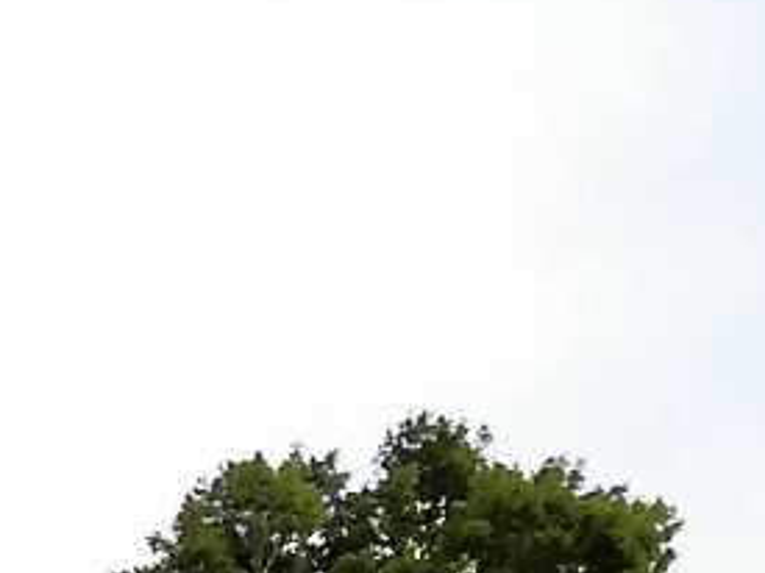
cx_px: -1513
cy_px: 2095
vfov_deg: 6.0
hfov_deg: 7.9
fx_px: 4771
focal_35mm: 216
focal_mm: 4.15
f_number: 2.2
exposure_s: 1/286
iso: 32
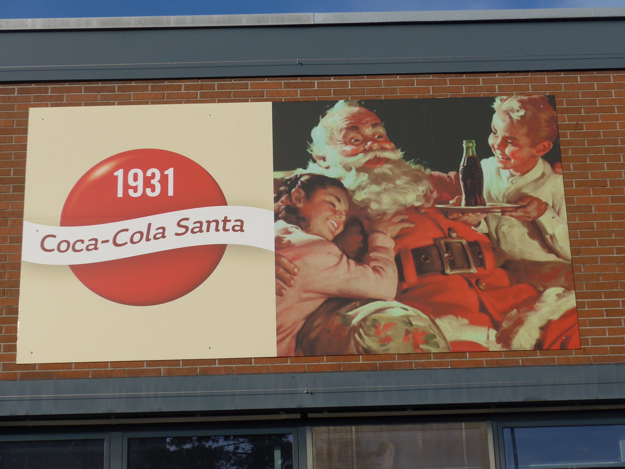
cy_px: 234
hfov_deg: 24.4
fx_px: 1444
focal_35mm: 80
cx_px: 312
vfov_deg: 18.4
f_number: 4.4
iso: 80
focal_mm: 16
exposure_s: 1/1000
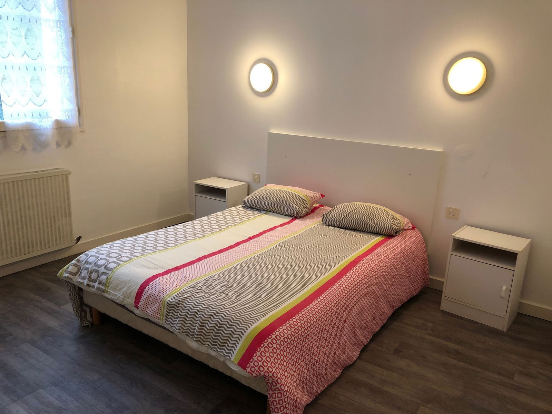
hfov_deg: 63.4
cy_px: 207
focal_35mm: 28
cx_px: 276
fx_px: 446
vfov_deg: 49.7
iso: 50
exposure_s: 1/17
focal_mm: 3.99
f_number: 1.8
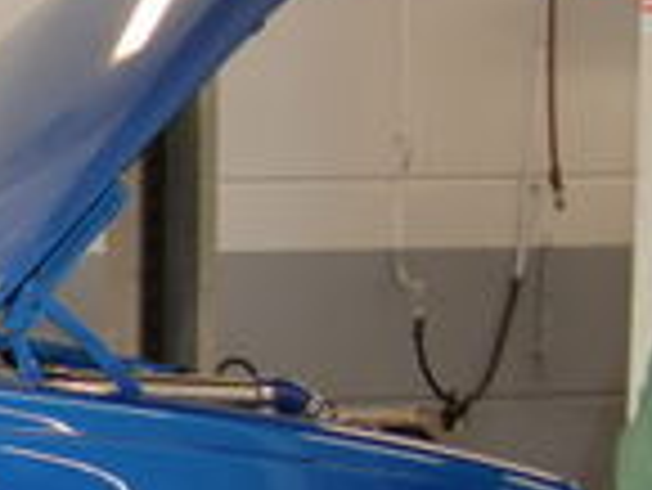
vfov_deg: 9.3
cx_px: -778
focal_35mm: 159
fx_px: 2997
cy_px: 436
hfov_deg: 11.0
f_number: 2.8
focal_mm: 6.3
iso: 125
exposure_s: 1/60
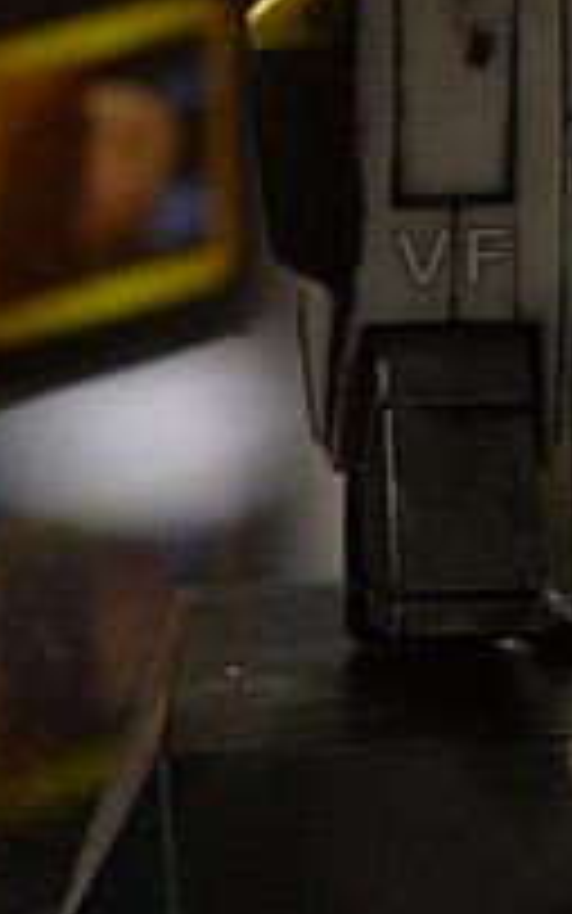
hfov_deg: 4.3
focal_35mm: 301
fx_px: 7502
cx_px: 802
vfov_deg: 6.7
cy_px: -964
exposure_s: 1/100
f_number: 5.6
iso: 2000
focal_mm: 50
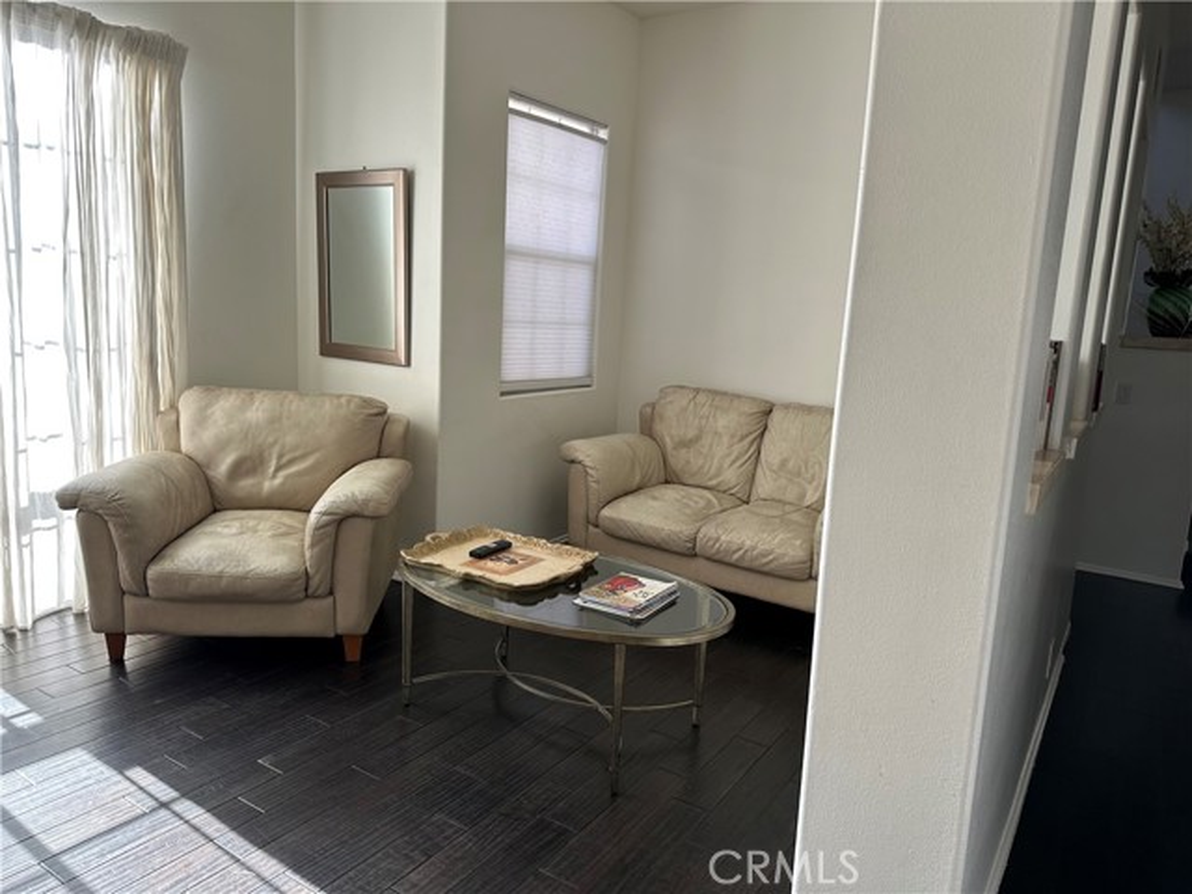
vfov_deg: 56.8
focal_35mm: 24
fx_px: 826
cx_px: 596
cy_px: 447
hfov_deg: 71.6
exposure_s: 1/311
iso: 80
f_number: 1.78
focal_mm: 6.86
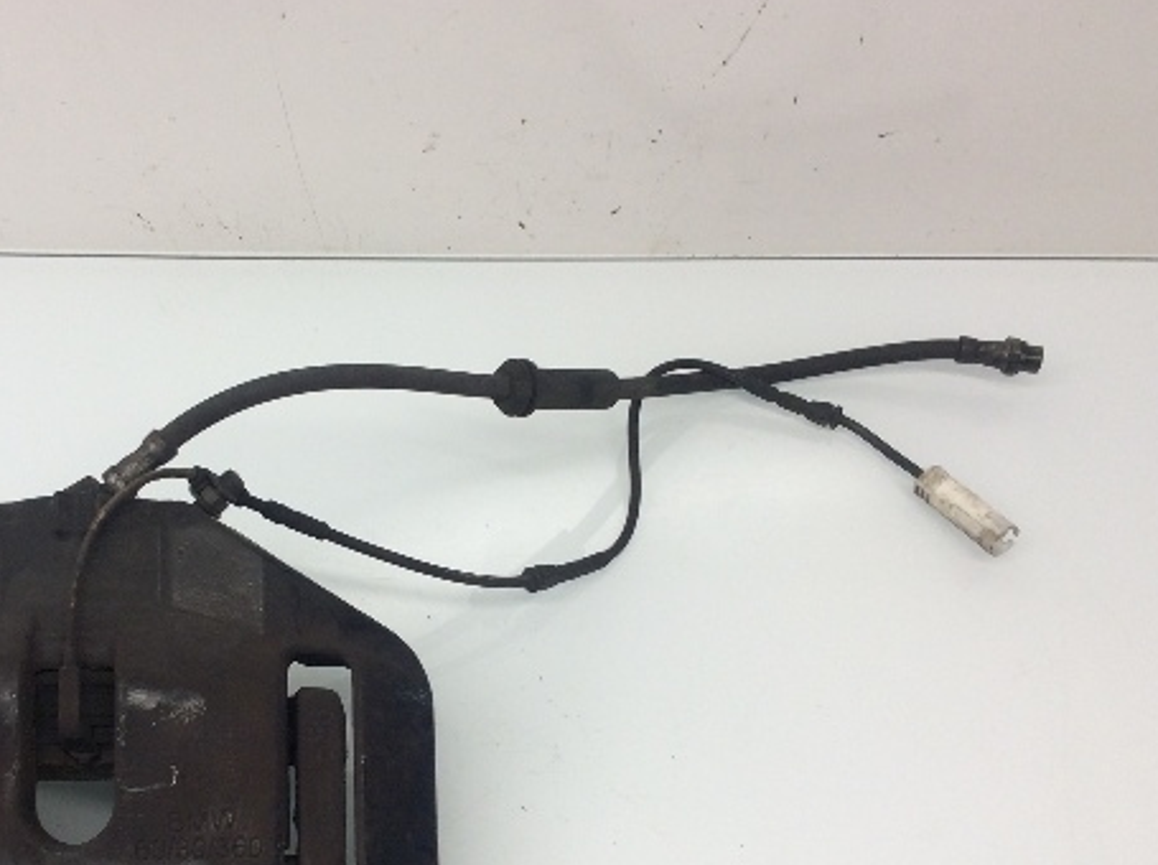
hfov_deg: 41.4
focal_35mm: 45
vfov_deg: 31.8
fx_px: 1503
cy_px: 598
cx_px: 361
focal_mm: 3.3
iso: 40
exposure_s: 1/60
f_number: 2.4
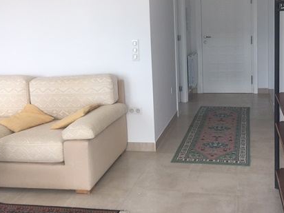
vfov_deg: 31.7
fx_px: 369
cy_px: 60
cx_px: 181
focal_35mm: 45
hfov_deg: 41.7
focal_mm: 4.15
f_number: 2.2
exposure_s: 1/105
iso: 25
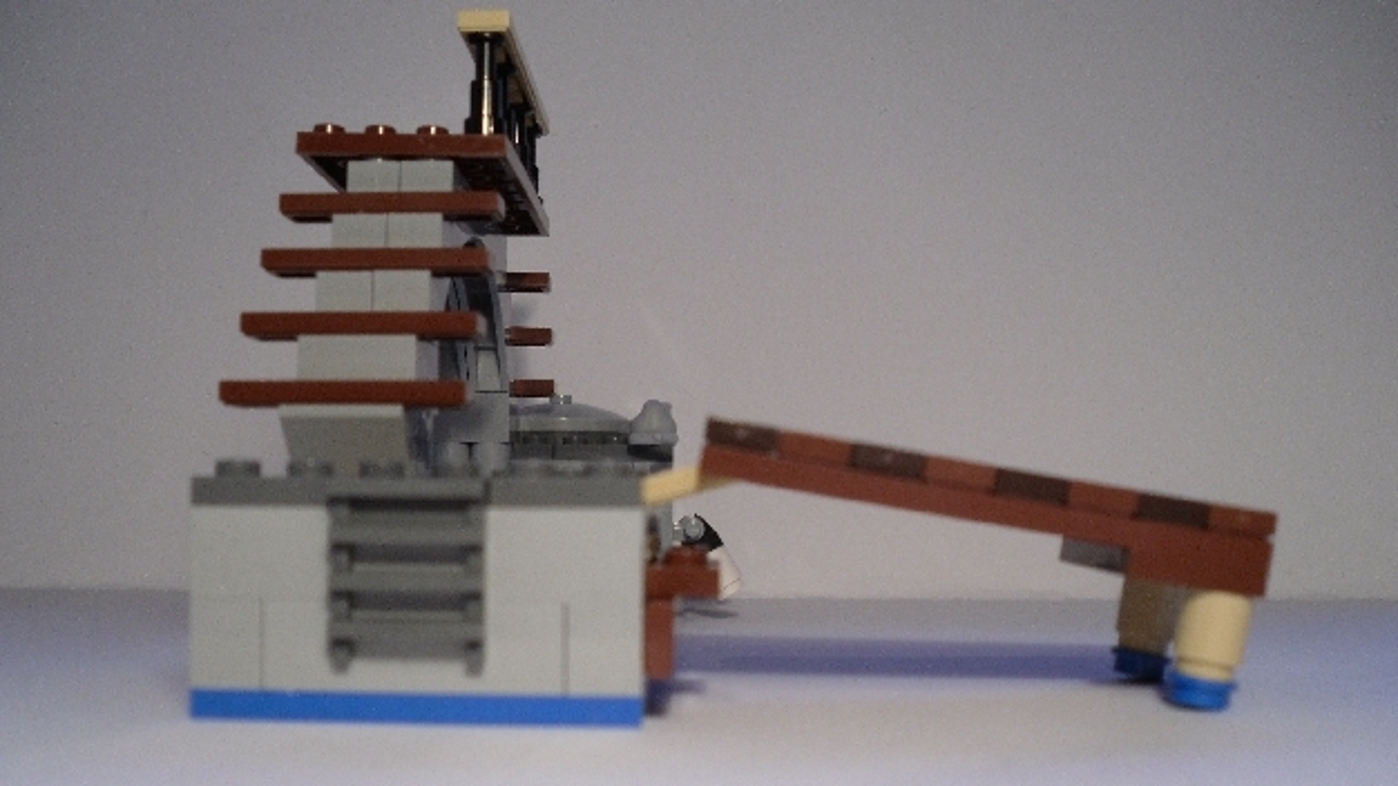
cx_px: 695
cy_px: 478
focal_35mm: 39
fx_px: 1446
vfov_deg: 30.3
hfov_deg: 51.6
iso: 100
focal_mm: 6.3
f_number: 3
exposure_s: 1/45
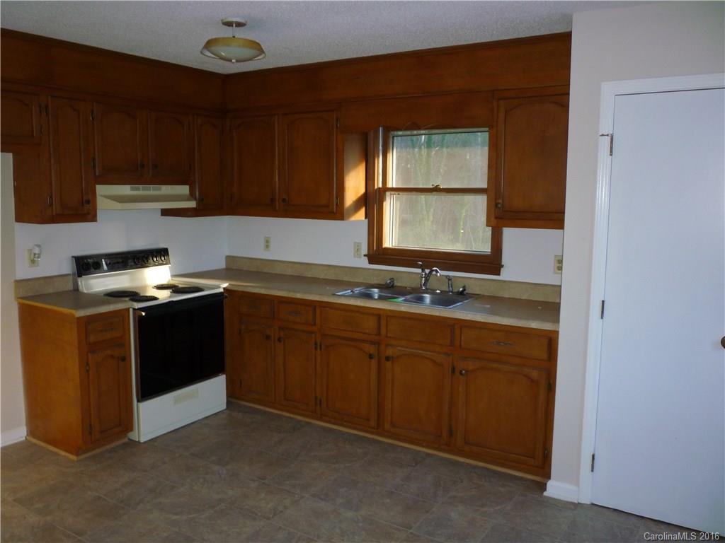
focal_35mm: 29
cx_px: 362
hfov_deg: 61.7
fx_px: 607
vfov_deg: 48.2
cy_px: 272
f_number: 3.3
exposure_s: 1/30
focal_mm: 5.2
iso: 160
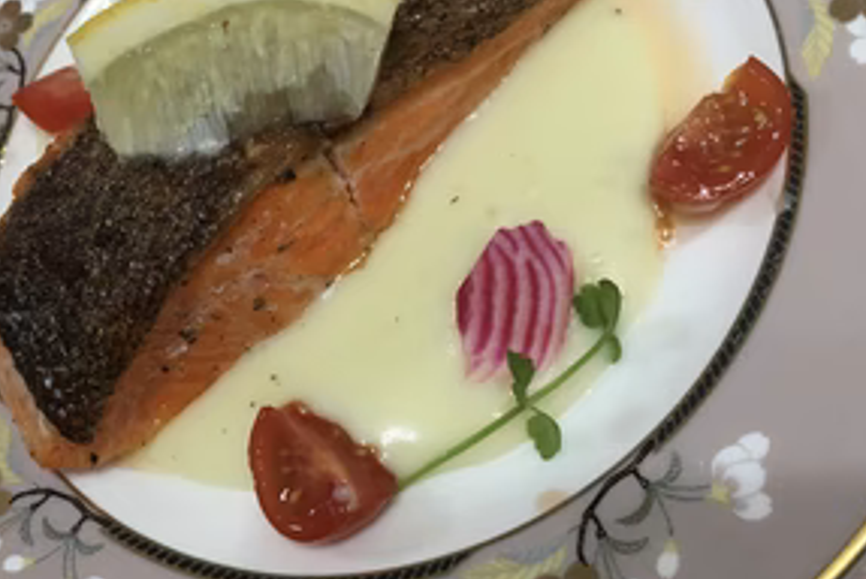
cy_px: 268
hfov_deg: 46.2
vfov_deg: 32.0
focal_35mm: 42
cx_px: 374
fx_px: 1011
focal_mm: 4.15
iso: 50
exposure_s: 1/30
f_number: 2.2
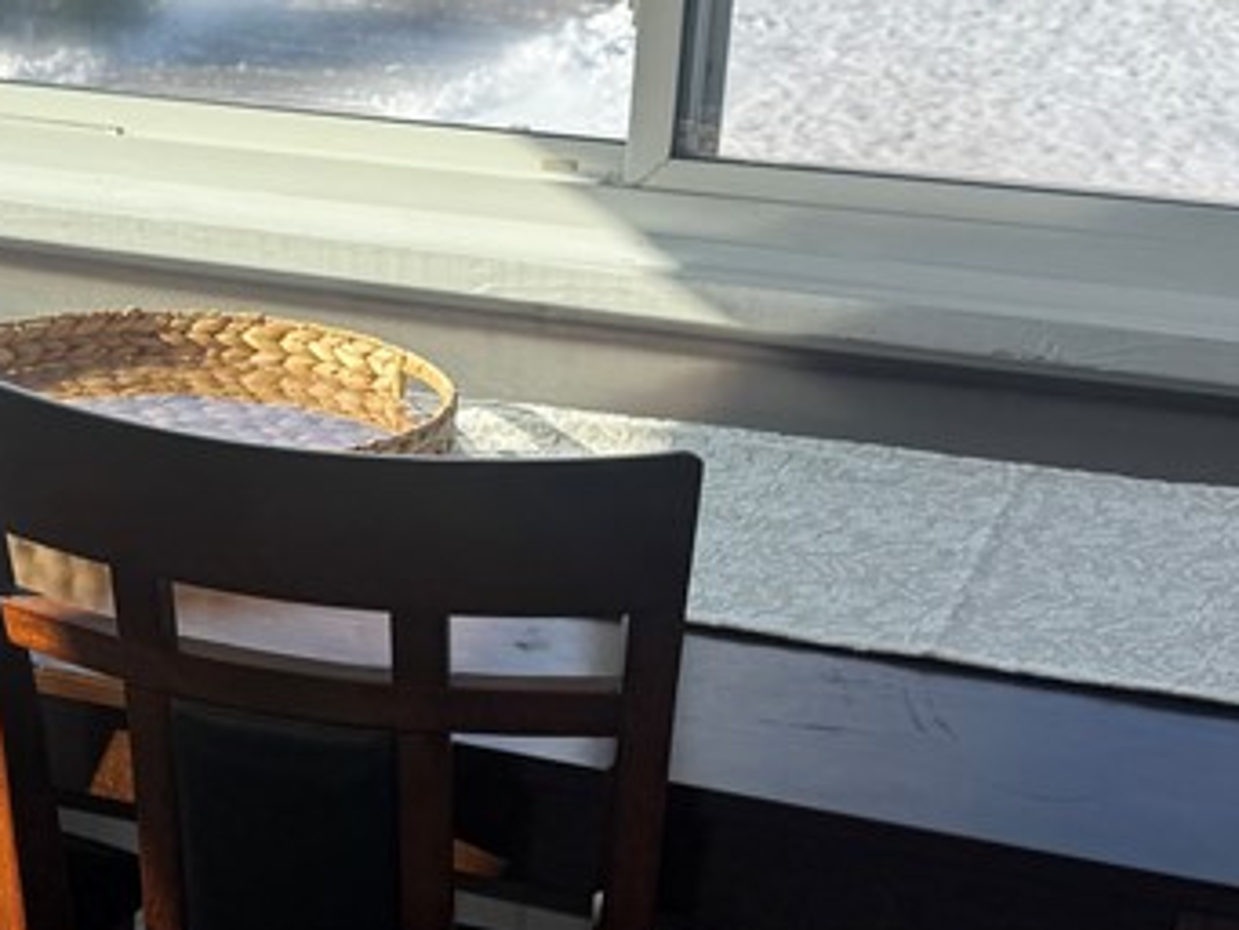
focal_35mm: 72
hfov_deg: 26.4
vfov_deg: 20.4
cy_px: 519
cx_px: 207
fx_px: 2578
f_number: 1.78
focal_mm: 6.76
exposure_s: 1/2833
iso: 80
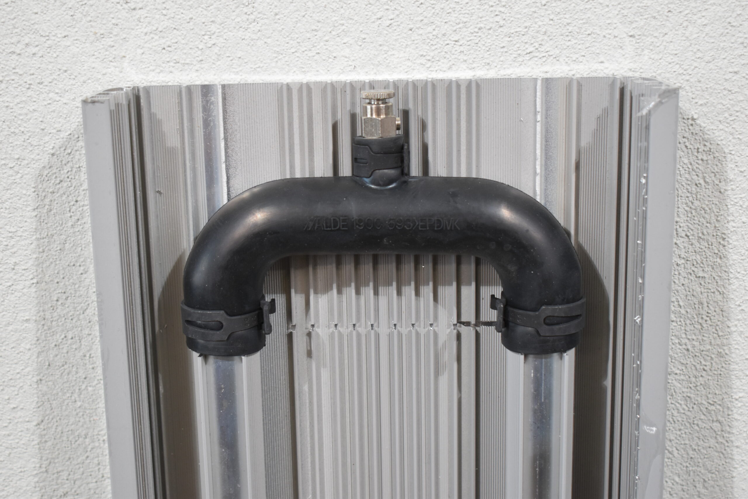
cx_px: 374
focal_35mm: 60
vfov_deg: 22.6
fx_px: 1247
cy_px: 250
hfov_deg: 33.4
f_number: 5
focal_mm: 40
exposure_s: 1/125
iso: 900
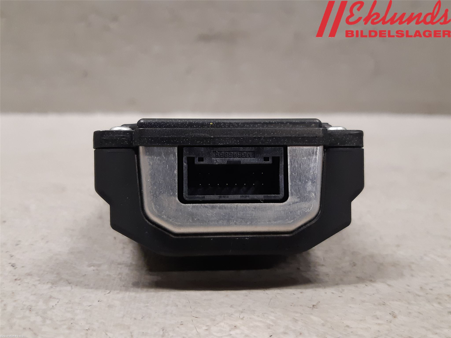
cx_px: 226
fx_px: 339
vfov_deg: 53.1
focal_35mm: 26
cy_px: 169
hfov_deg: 67.3
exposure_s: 1/50
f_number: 1.7
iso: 200
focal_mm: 3.93
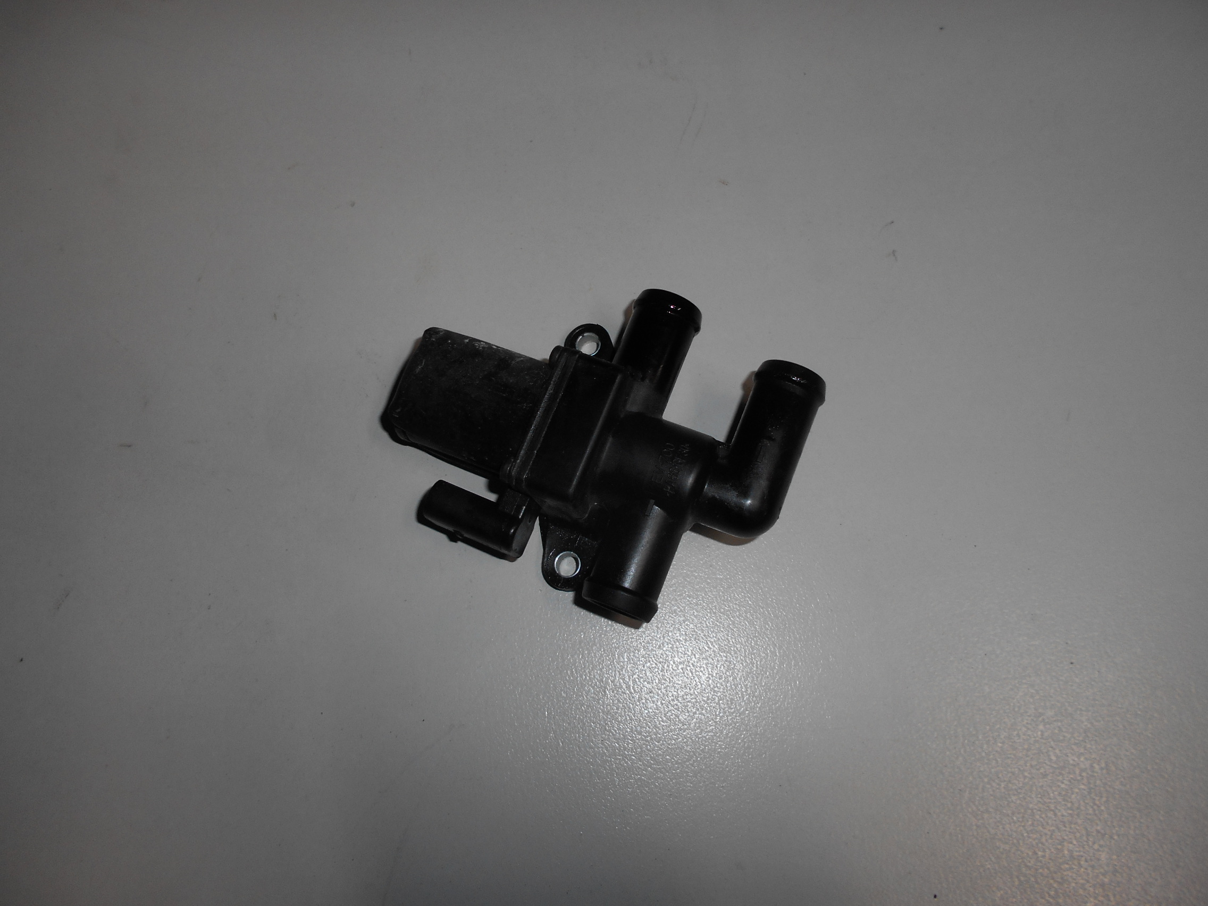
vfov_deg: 53.1
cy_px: 453
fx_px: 907
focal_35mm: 26
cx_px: 604
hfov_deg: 67.3
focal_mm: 4.6
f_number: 3.2
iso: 80
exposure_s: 1/25
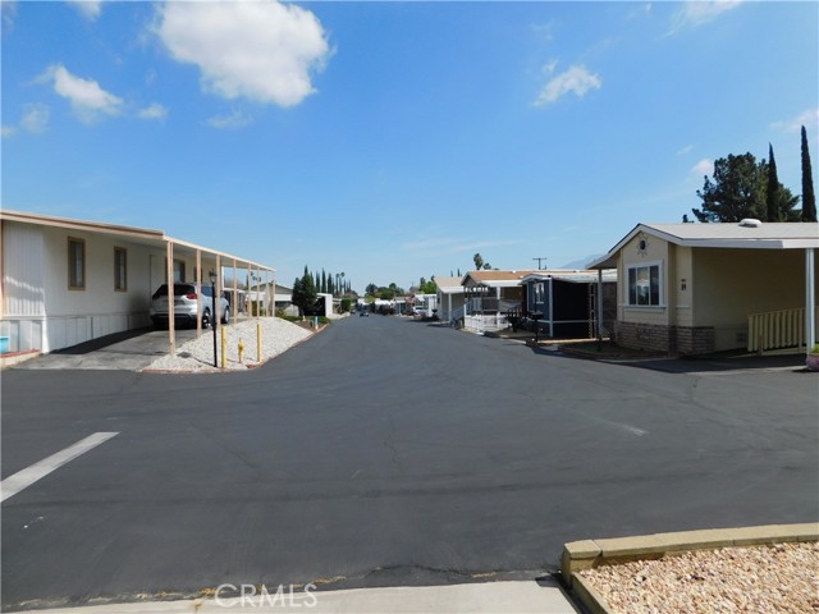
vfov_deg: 58.9
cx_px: 410
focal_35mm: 23
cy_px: 307
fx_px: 544
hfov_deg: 73.9
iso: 125
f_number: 6
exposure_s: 1/640
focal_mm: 4
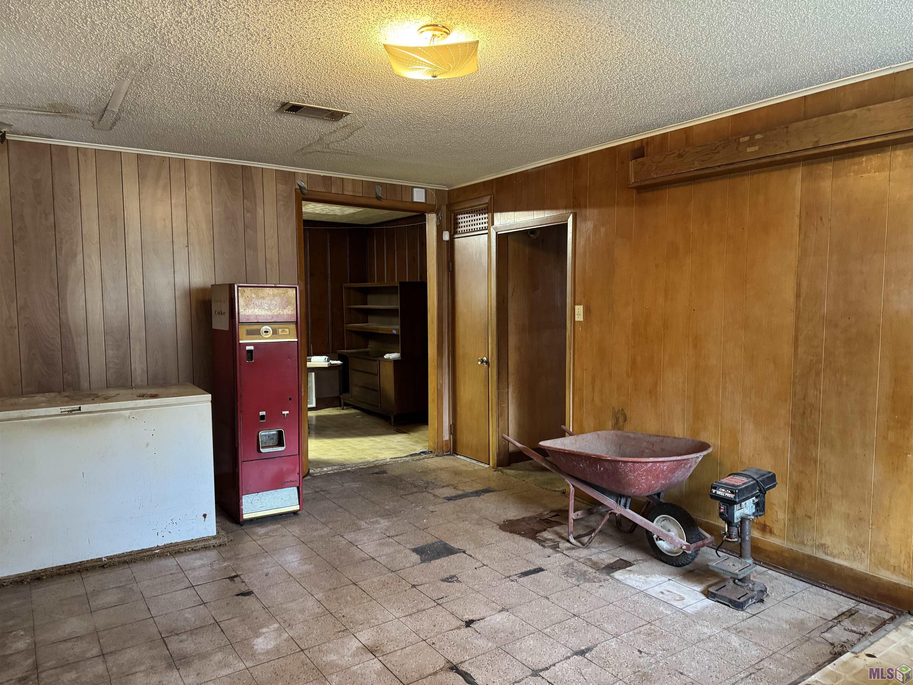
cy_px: 342
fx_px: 633
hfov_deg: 71.6
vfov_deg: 56.8
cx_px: 456
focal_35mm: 24
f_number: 1.78
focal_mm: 6.76
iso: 640
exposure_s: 1/40
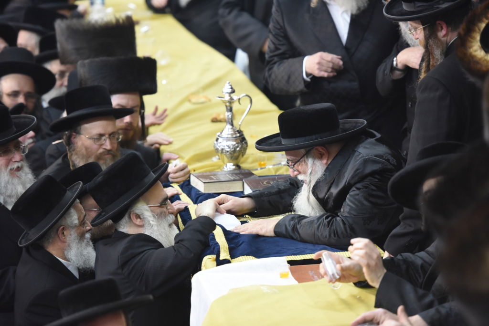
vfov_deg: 8.1
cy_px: 163
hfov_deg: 12.1
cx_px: 244
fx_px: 2309
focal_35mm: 170
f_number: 2.8
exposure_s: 1/100
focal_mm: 170
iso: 3200
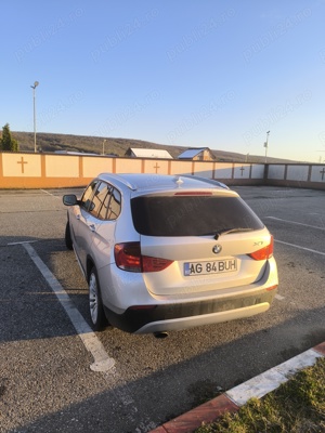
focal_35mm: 23
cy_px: 216
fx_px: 288
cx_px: 162
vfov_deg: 73.9
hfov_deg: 58.9
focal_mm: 6.14
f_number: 1.65
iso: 50
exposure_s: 1/267
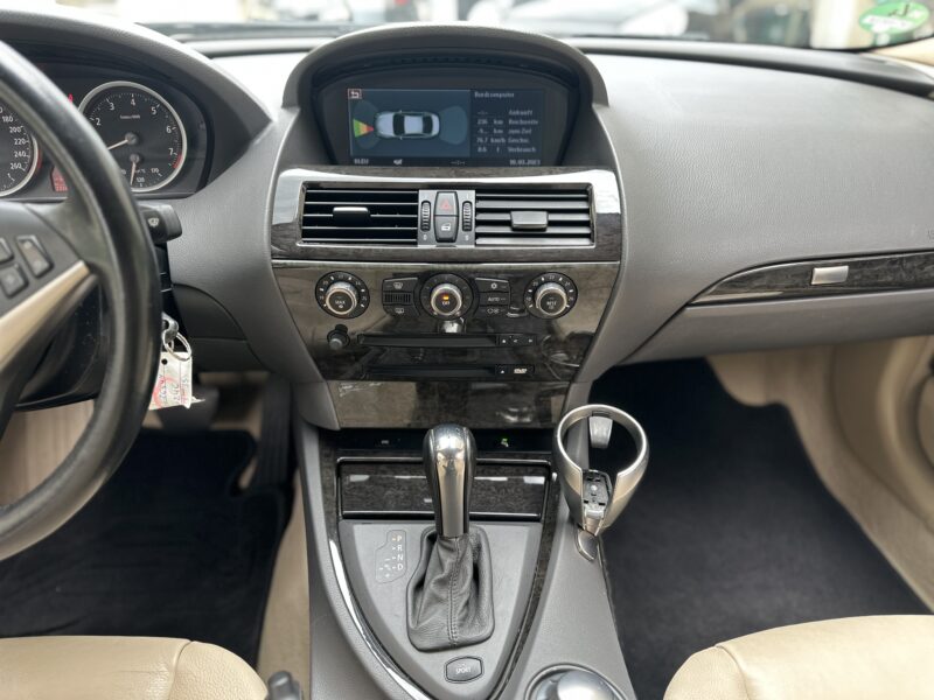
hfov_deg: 71.6
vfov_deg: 56.8
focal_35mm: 24
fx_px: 648
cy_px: 350
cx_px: 467
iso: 125
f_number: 1.78
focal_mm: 6.86
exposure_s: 1/121
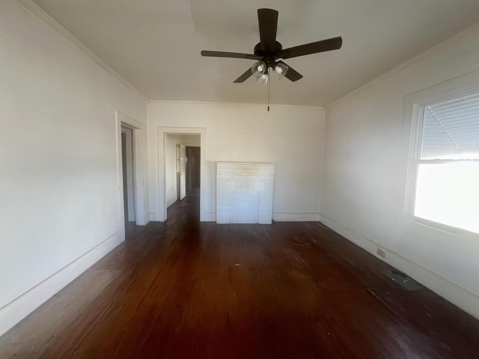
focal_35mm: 13
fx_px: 180
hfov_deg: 106.2
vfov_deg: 89.9
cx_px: 240
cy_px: 180
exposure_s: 1/99
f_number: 1.8
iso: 250
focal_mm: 1.57
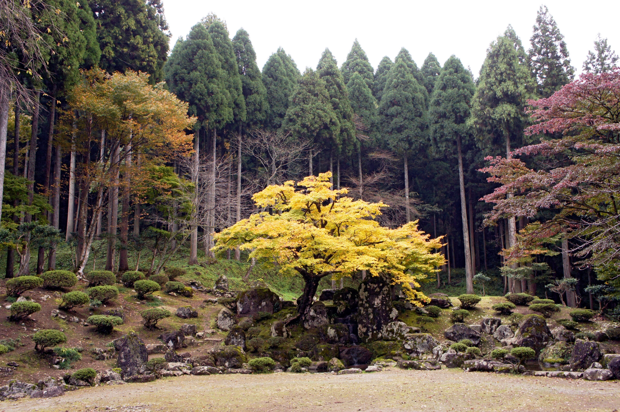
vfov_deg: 39.9
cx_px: 310
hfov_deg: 57.2
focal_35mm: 33
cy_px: 206
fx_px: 568
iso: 800
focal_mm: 22
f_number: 8
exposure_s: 1/40
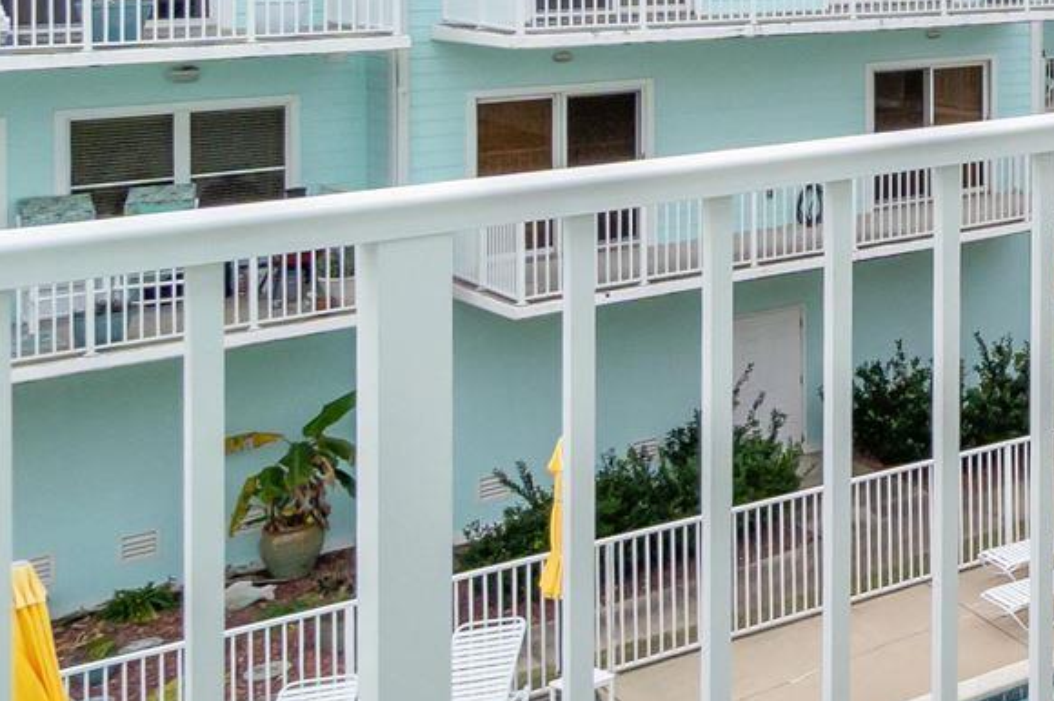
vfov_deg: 23.4
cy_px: -135
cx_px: 1801
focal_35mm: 53
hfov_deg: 23.6
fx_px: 1551
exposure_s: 1/640
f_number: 9
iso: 400
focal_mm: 10
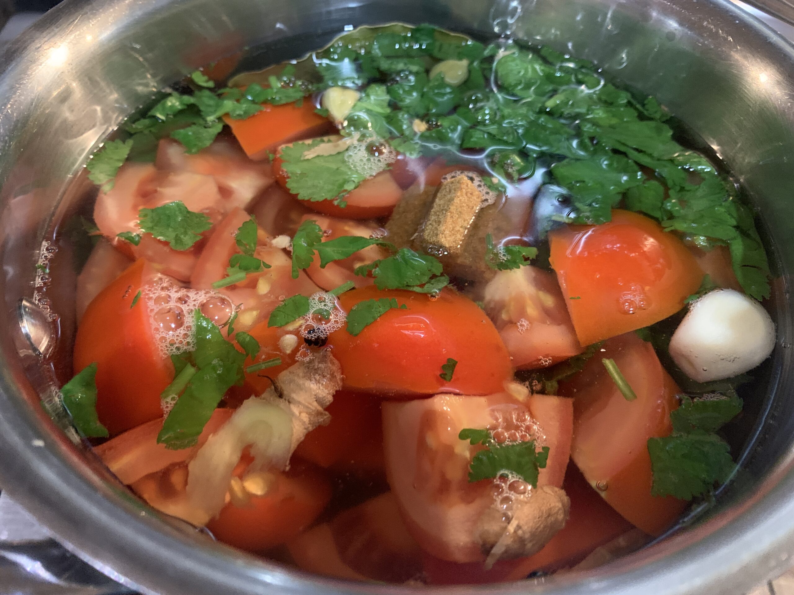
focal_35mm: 26
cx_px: 397
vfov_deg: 53.1
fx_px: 596
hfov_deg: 67.3
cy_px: 298
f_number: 1.8
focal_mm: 4.25
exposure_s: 1/25
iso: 400
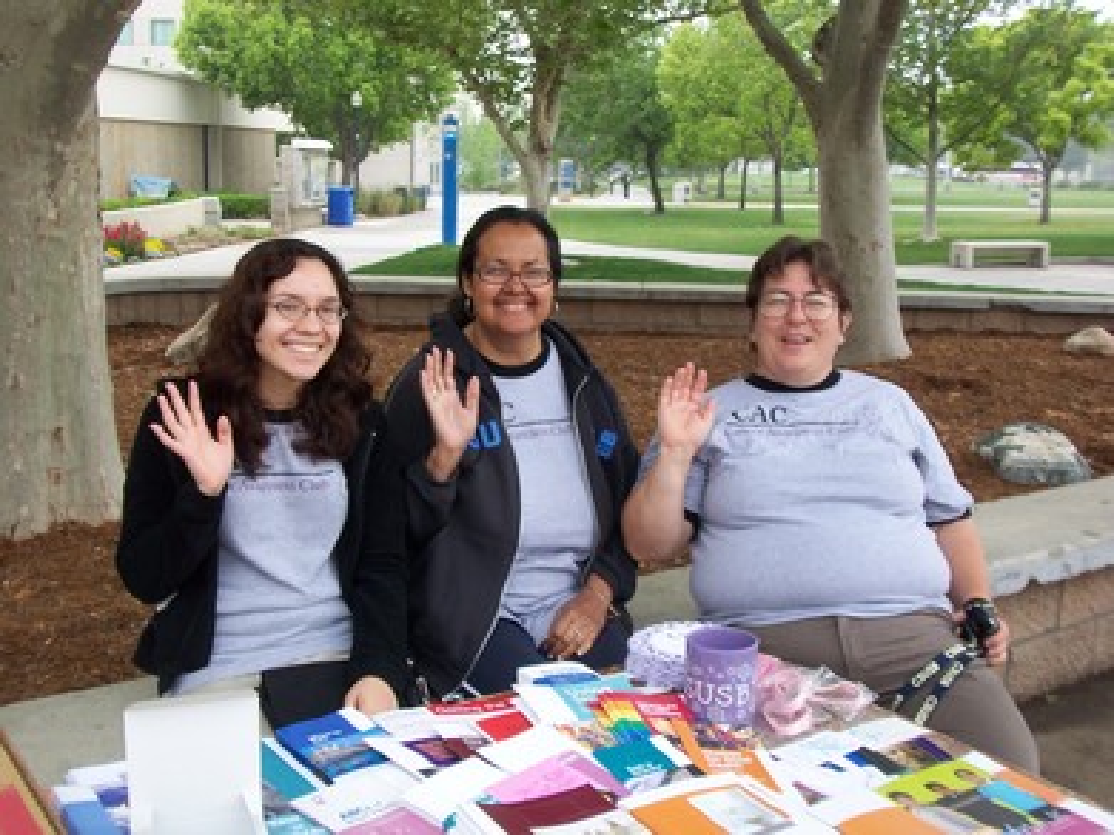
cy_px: 418
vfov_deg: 36.8
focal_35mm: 39
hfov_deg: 47.9
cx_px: 557
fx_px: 1255
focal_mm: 6.4
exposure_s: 1/80
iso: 64
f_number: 3.9
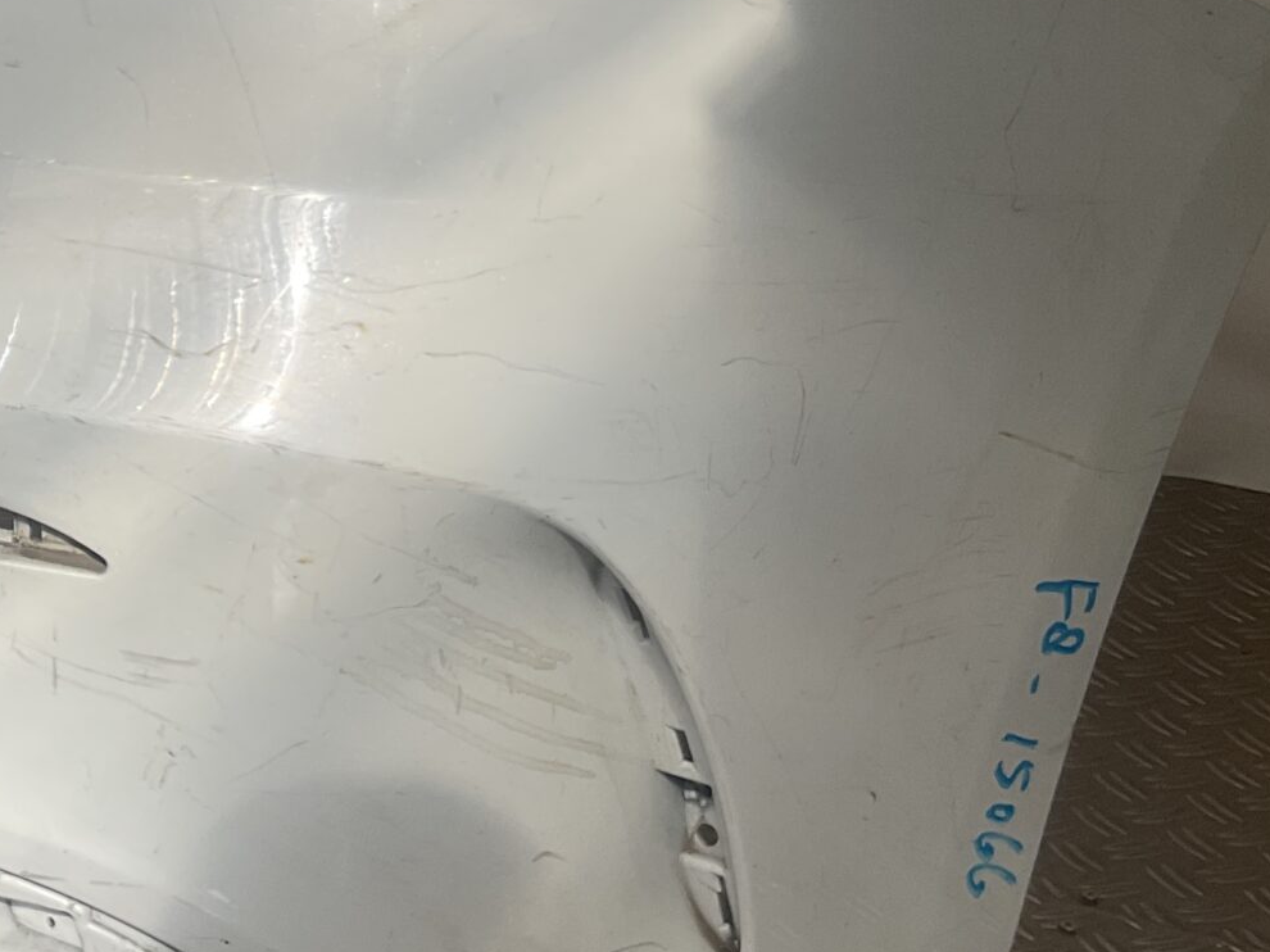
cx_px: 33
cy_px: 350
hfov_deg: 24.9
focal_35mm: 75
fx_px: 2751
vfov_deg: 19.6
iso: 25
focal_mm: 3
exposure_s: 1/2427
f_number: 1.8
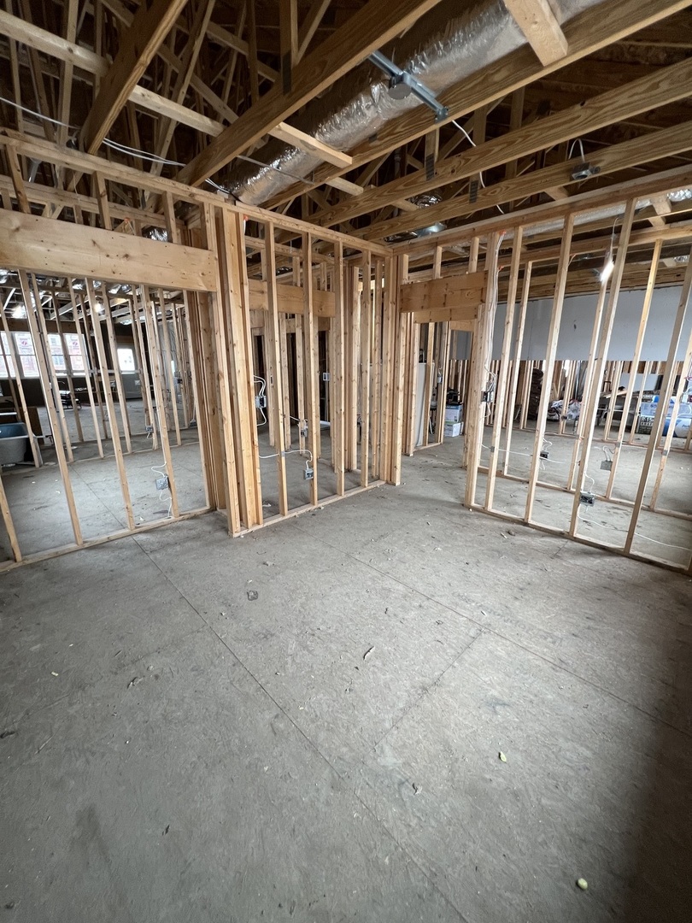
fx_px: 347
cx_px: 346
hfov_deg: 89.9
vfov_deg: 106.2
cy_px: 462
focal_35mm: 13
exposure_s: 1/60
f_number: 1.8
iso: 160
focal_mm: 1.57
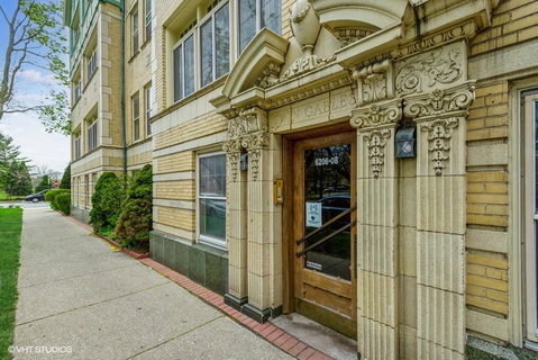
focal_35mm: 16
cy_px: 180
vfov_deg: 73.8
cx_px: 269
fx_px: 239
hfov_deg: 96.7
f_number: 8
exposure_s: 1/1250
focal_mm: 16
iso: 400
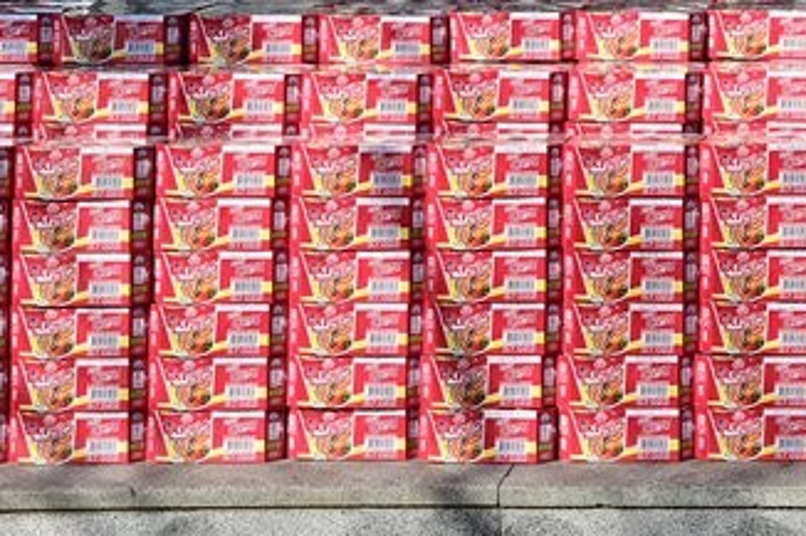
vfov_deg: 10.5
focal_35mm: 127
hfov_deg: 15.7
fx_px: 2842
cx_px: 907
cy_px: -168
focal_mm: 46
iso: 400
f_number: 10
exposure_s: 1/800
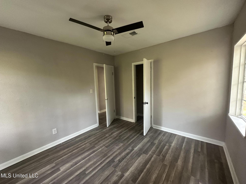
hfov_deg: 102.1
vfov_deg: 85.7
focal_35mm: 14
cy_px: 92
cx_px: 123
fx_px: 99
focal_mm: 2.22
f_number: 2.2
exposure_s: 1/60
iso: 500
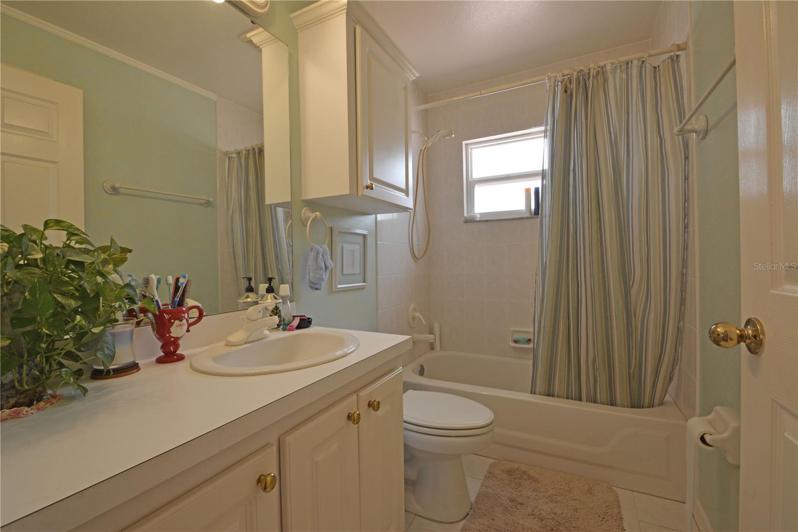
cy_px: 266
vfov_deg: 77.3
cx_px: 399
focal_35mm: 15
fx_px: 332
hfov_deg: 100.4
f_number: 13
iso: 160
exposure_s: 1/5
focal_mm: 10
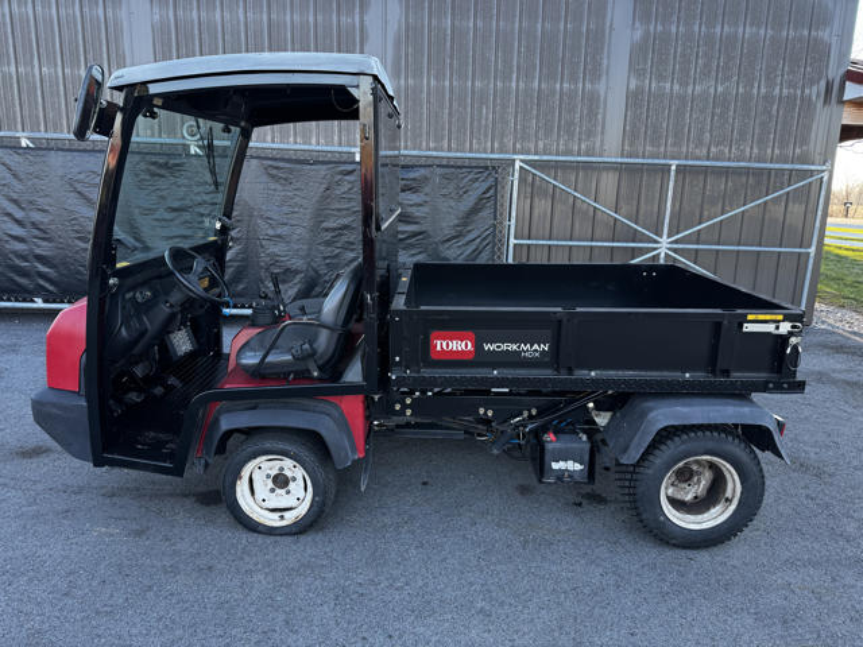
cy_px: 324
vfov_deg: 56.8
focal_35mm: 24
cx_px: 432
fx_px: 598
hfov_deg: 71.6
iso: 64
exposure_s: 1/122
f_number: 1.78
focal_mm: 6.76
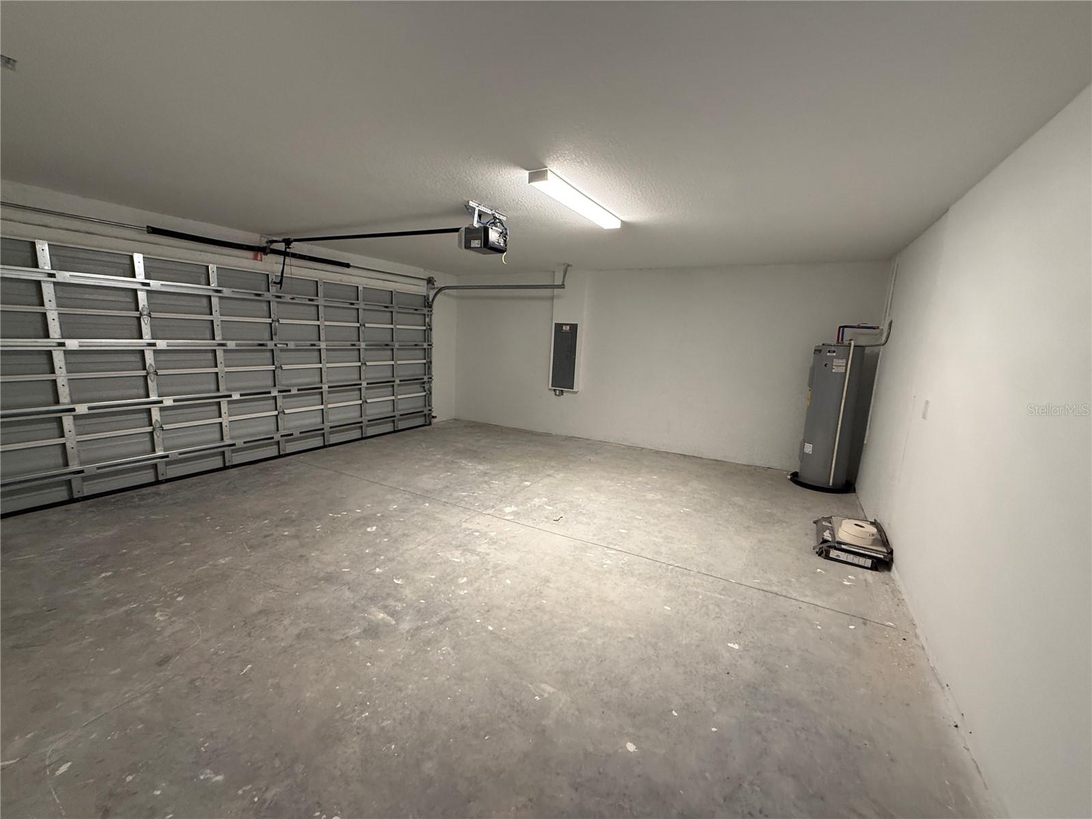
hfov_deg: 102.1
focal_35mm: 14
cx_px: 546
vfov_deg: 85.7
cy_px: 410
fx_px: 442
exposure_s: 1/60
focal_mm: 2.22
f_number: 2.2
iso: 250
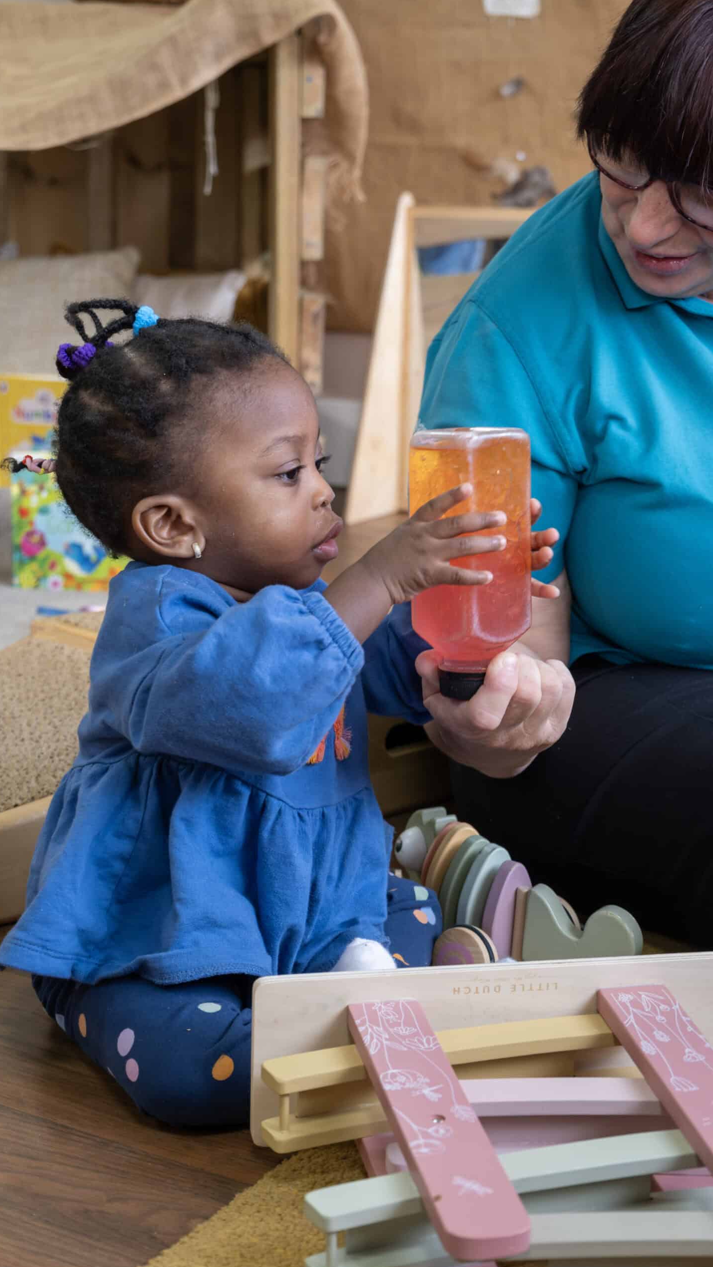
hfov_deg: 21.1
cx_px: 341
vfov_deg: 36.6
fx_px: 1916
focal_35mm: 57
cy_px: 636
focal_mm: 35.8
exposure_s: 1/100
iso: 1600
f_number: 4
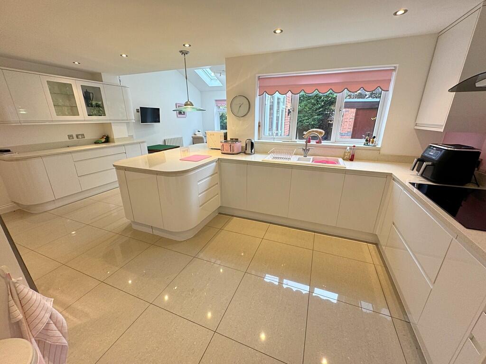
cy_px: 182
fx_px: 197
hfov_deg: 102.1
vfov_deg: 85.7
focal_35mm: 14
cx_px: 243
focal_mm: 2.22
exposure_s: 1/100
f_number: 2.2
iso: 125
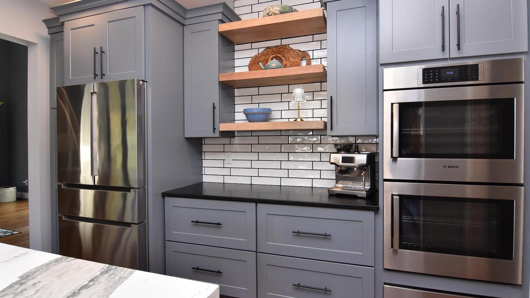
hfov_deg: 89.6
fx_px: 267
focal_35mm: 19
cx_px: 266
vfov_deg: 58.3
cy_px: 146
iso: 800
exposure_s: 1/60
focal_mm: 12
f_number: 7.1
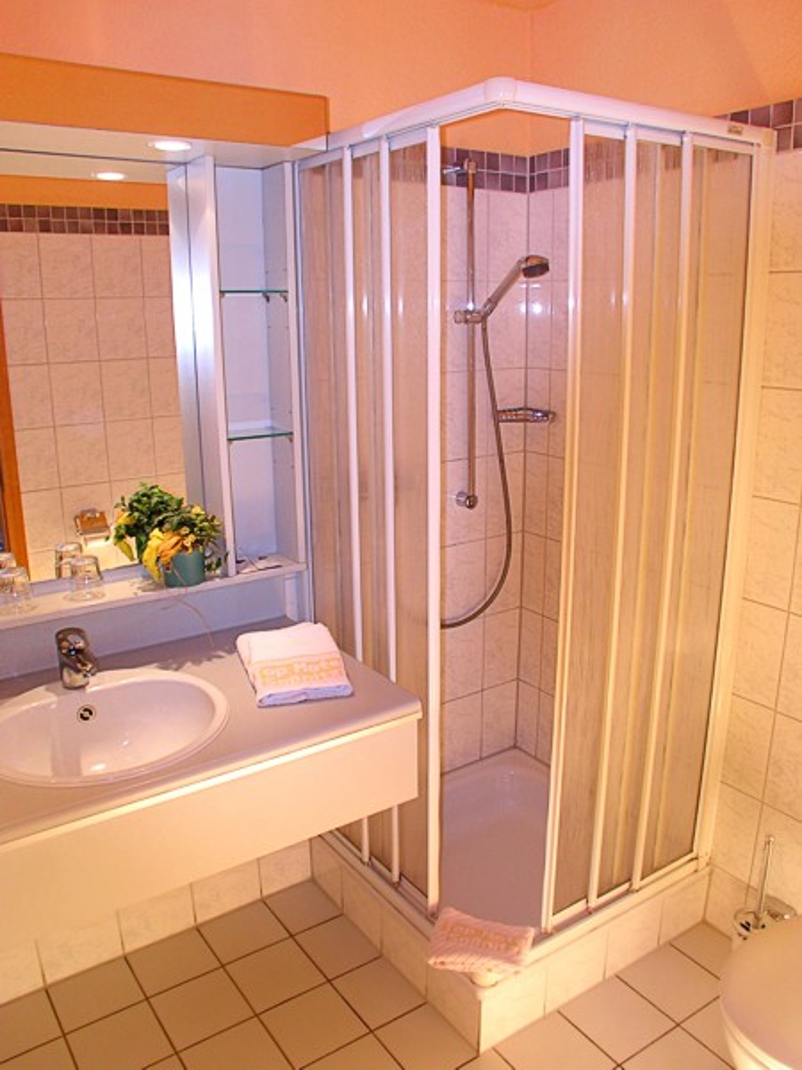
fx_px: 1112
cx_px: 401
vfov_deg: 51.4
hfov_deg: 39.7
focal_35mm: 36
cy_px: 535
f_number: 3.2
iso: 64
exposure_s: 1/40
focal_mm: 6
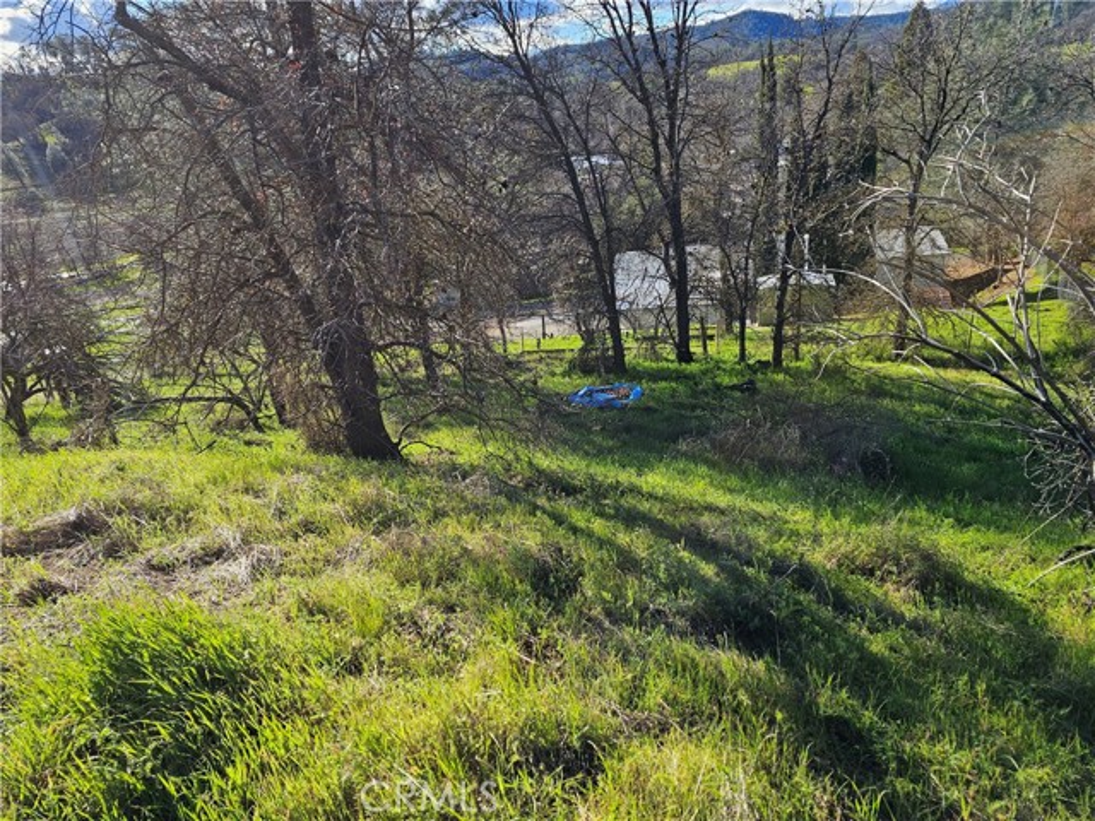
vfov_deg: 58.9
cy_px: 410
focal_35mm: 23
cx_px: 548
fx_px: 728
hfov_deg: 73.9
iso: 10
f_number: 1.7
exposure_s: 1/329
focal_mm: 6.3
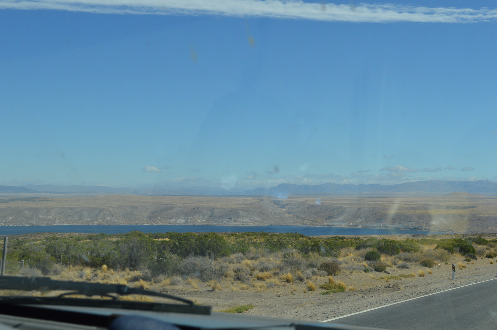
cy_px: 165
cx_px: 248
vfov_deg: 23.7
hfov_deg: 35.1
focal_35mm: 57
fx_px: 786
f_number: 9
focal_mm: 38
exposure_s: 1/320
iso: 100
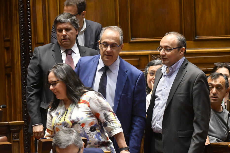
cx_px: 115
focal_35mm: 232
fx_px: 1485
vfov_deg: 5.9
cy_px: 76
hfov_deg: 8.9
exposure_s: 1/200
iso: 5000
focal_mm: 155
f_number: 4
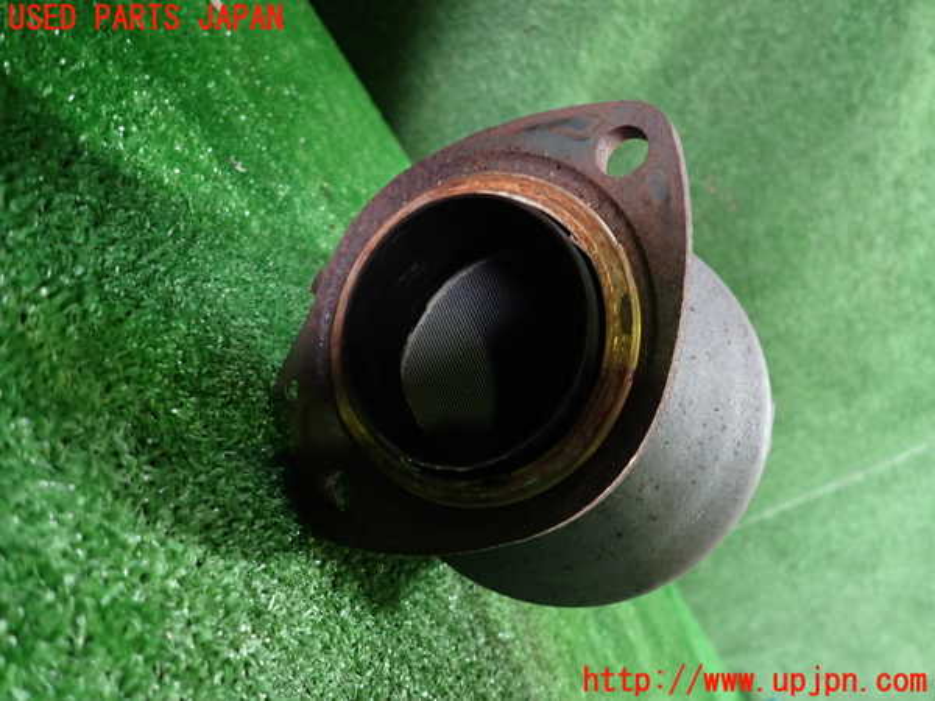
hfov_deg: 69.4
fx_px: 675
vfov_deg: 54.9
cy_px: 350
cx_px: 468
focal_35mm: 25
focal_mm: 4.5
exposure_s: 1/30
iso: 320
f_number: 2
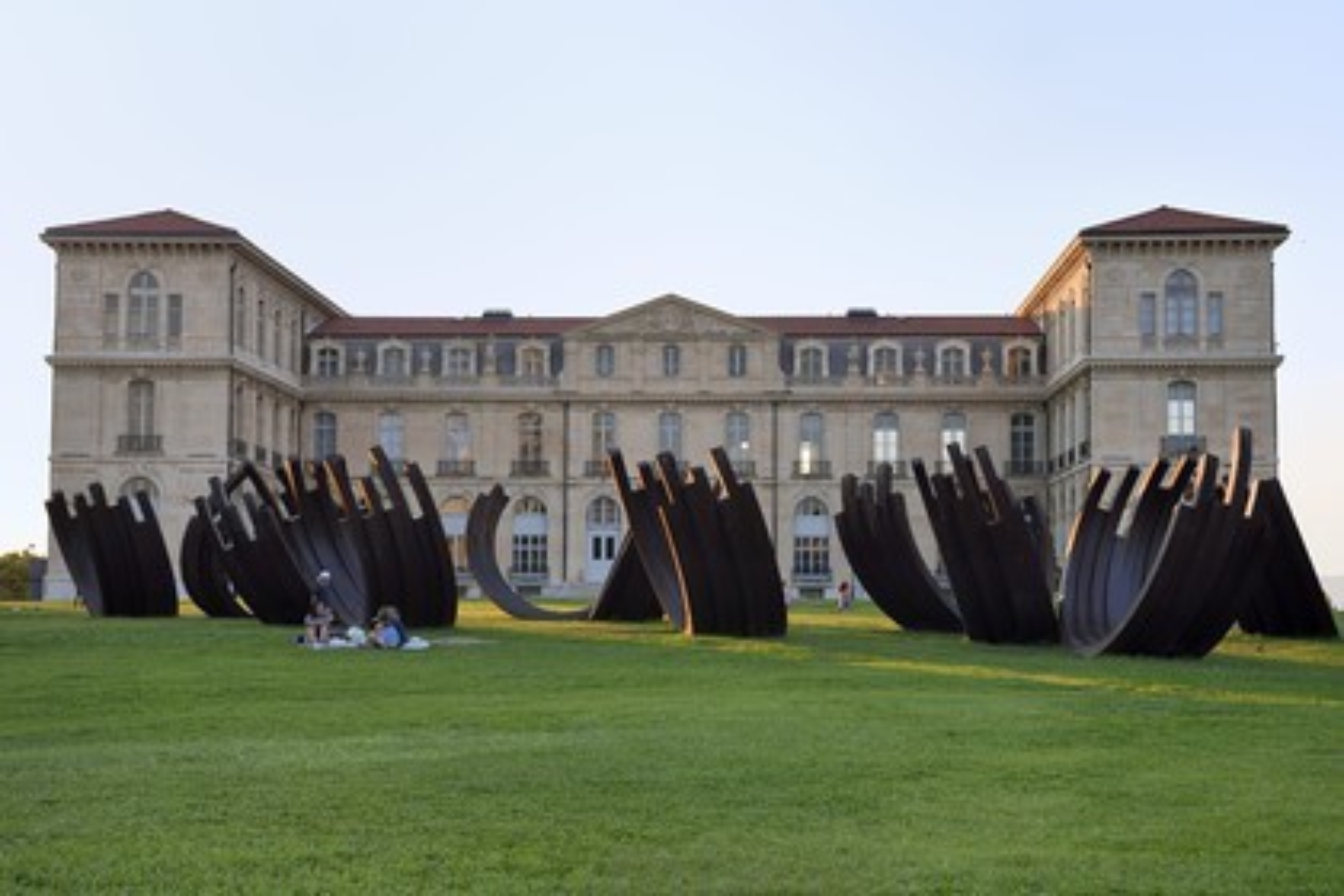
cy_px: 448
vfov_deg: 24.6
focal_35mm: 55
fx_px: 2053
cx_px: 672
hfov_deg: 36.2
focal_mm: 55
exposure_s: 1/320
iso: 400
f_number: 7.1
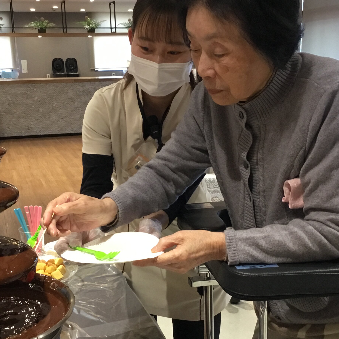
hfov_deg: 34.7
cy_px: 194
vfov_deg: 34.6
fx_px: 543
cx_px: 153
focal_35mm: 49
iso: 160
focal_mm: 3.3
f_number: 2.4
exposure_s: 1/33
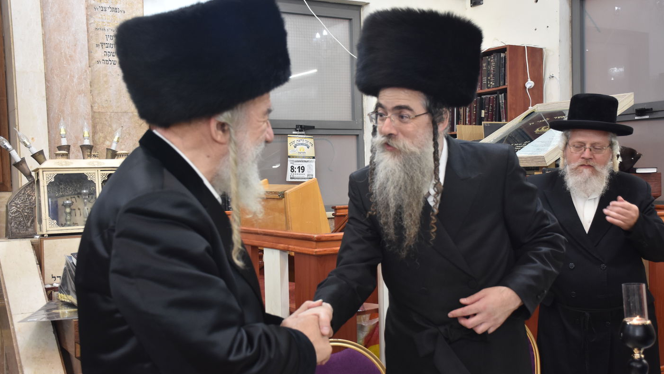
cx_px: 332
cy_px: 195
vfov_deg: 28.0
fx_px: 749
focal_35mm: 43
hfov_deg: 47.8
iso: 1000
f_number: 5.6
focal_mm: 27
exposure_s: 1/100
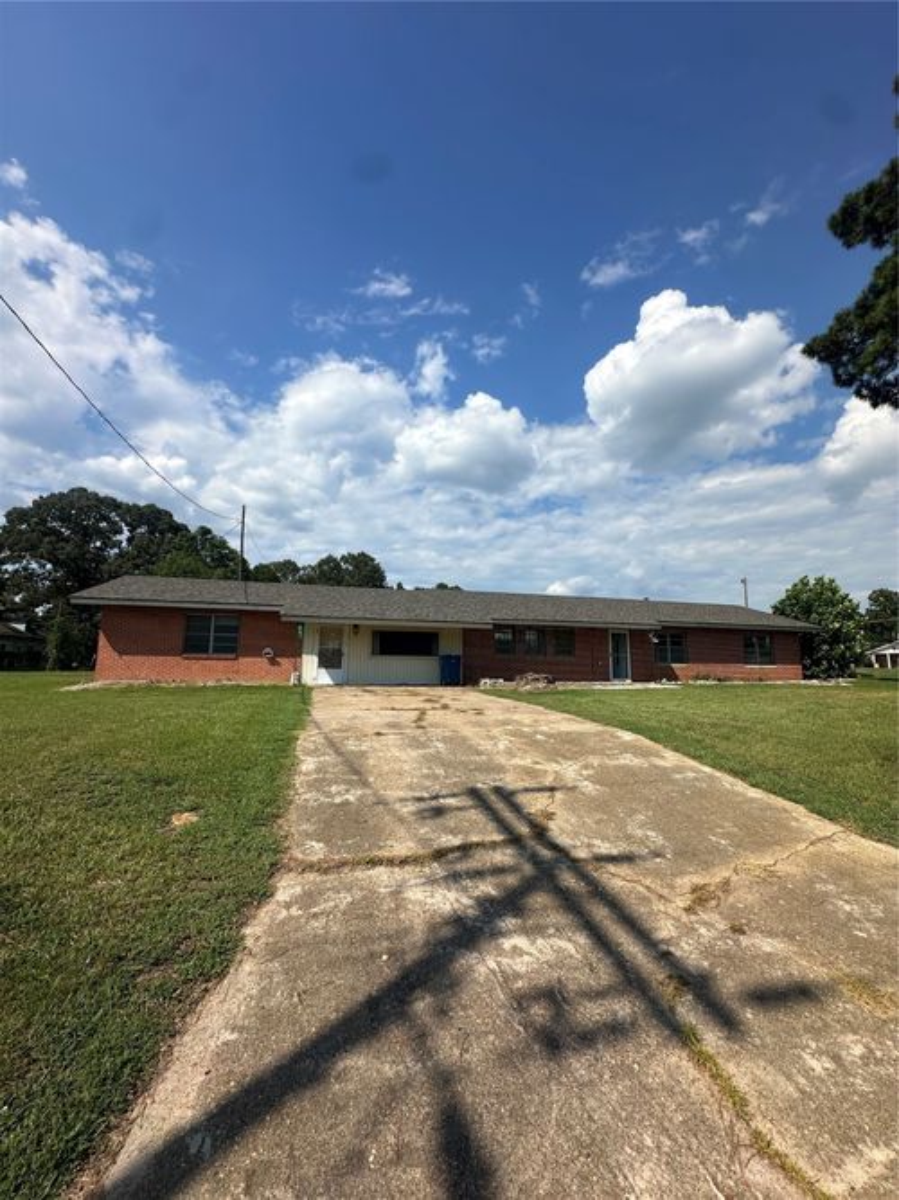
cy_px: 600
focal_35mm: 14
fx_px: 485
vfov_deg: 102.1
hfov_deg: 85.7
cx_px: 450
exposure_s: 1/3731
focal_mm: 2.22
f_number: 2.2
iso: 50
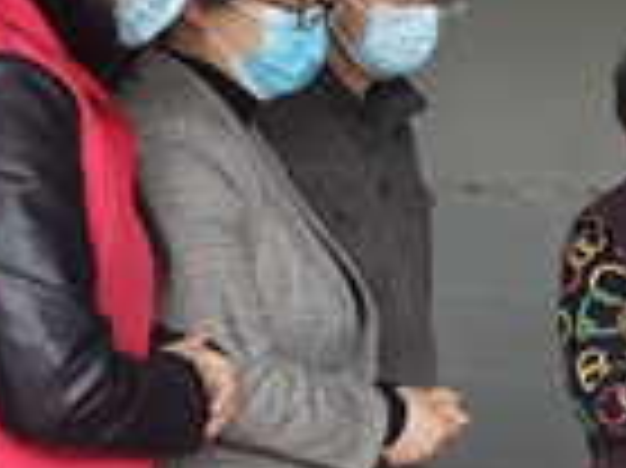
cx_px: 1157
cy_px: 243
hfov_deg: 14.3
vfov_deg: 12.3
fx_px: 2168
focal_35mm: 120
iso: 400
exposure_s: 1/50
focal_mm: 4.75
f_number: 1.8
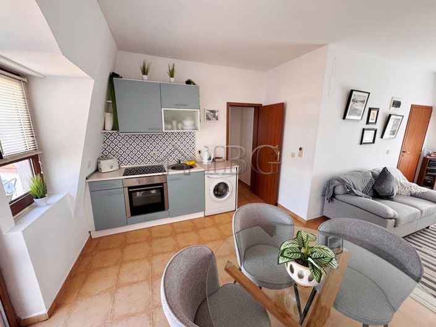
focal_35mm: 14
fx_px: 176
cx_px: 218
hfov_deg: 102.1
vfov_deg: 85.6
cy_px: 164
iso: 160
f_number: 2.2
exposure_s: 1/99
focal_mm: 2.22
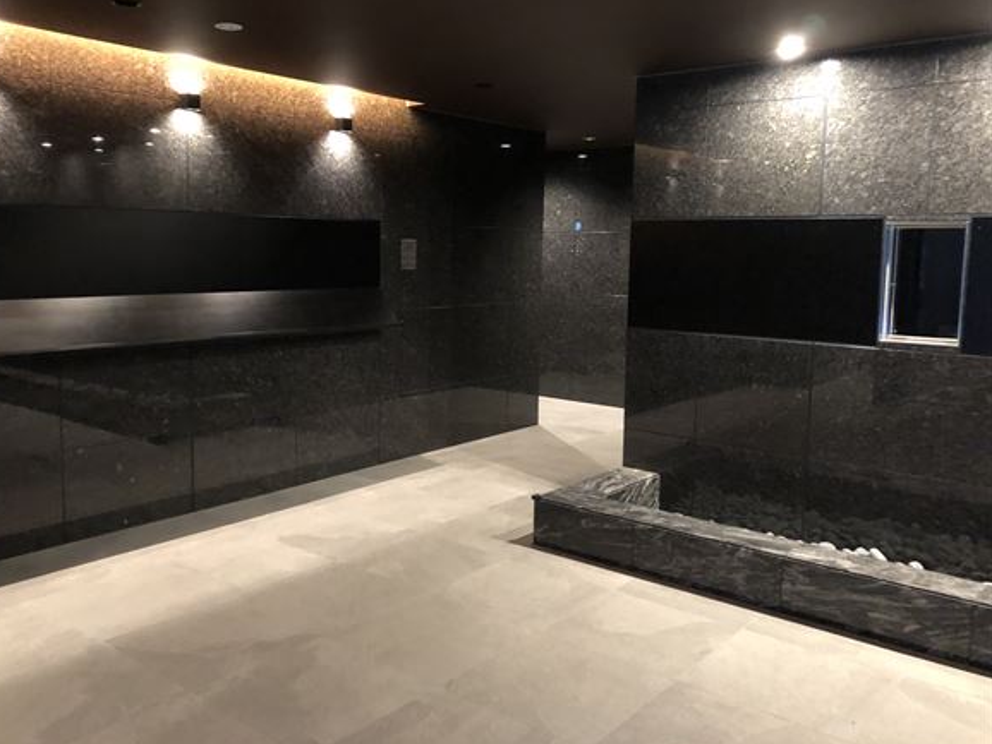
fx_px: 889
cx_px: 445
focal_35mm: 31
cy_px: 350
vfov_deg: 45.5
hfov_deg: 58.2
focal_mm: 3.99
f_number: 1.8
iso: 100
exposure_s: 1/4
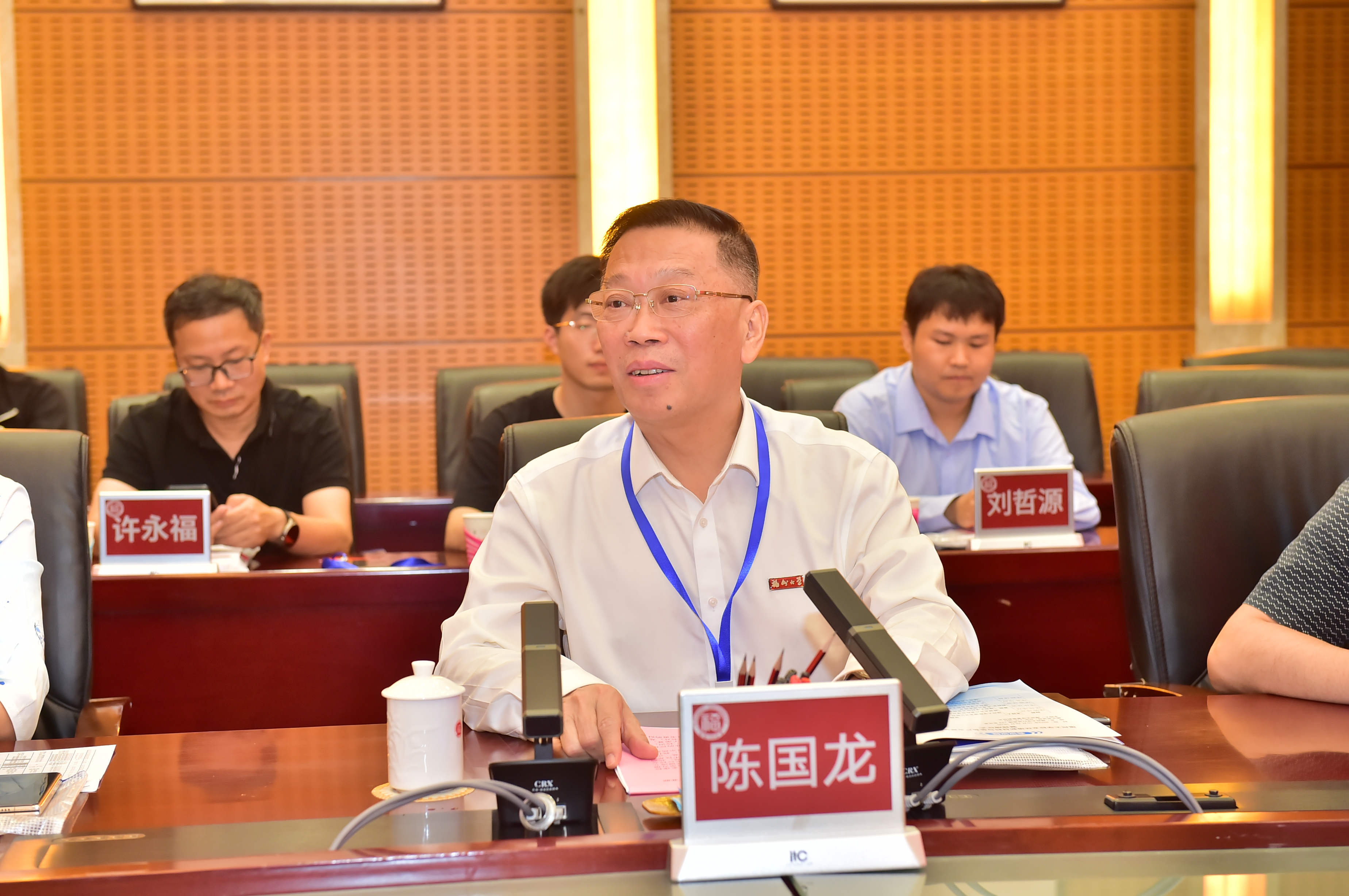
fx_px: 2321
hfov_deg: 32.4
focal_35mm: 62
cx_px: 674
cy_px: 448
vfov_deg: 21.9
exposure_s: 1/60
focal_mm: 62
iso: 1600
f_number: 5
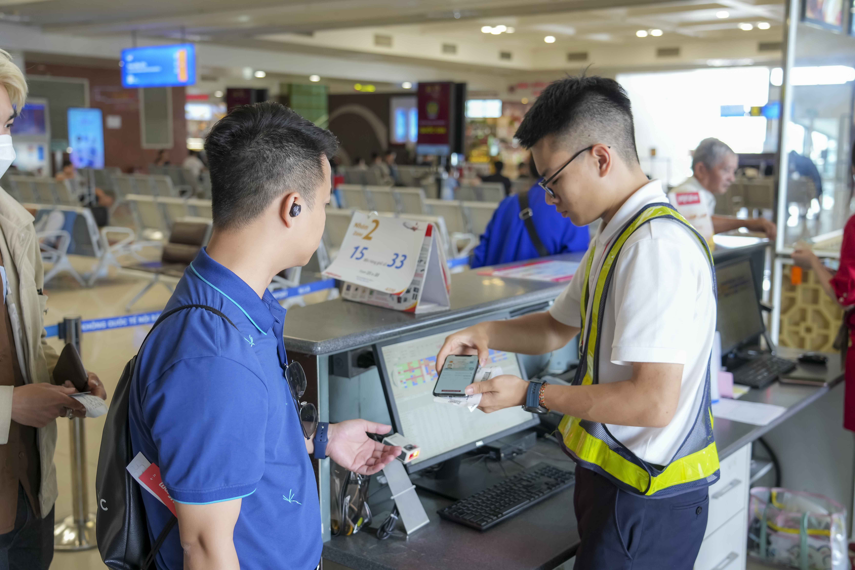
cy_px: 285
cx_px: 428
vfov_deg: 33.4
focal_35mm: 40
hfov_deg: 48.5
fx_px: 950
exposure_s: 1/125
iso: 800
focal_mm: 40
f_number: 4
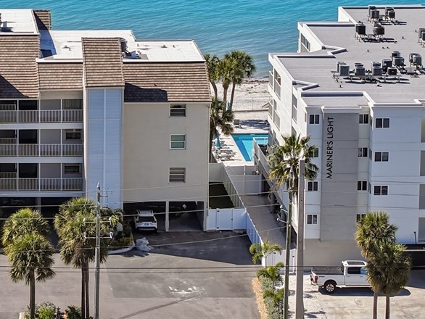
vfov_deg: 7.7
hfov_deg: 10.2
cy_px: -101
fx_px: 2346
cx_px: -23
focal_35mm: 191
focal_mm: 19.4
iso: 100
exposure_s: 1/2000
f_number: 2.8
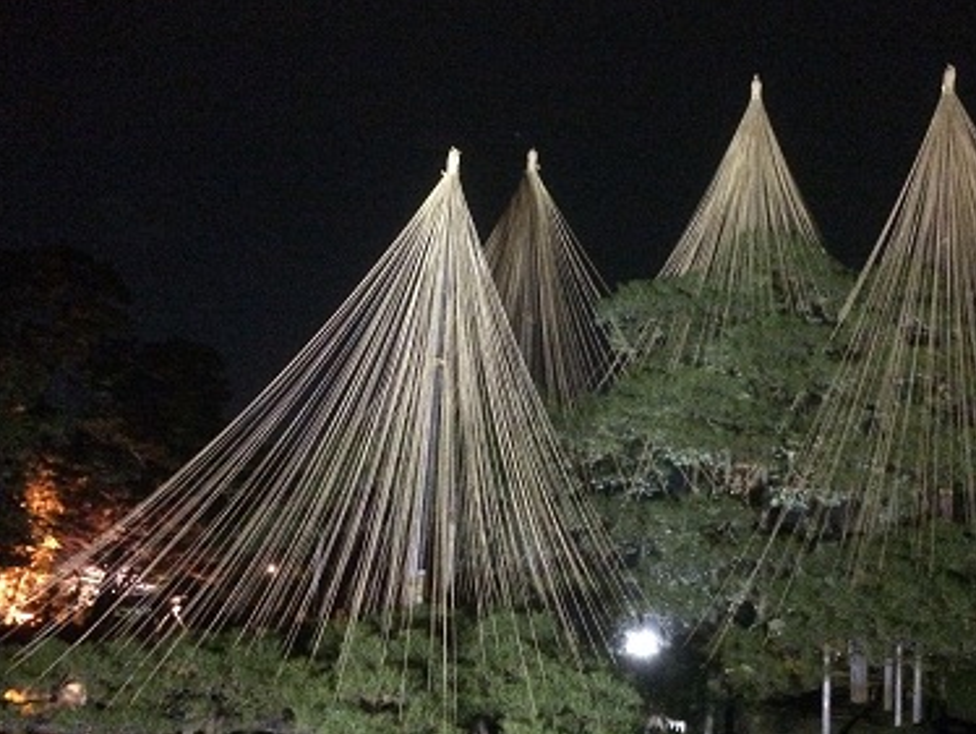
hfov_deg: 48.6
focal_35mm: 38
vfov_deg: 37.7
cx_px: 587
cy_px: 410
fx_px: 1072
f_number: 2.2
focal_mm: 4.15
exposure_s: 1/15
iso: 1600
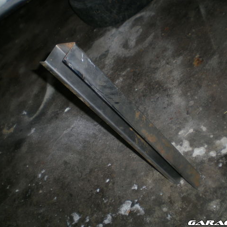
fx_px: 334
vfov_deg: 37.6
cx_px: 117
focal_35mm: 45
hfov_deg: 37.5
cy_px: 114
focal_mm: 6.3
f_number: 3.1
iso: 50
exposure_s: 1/60
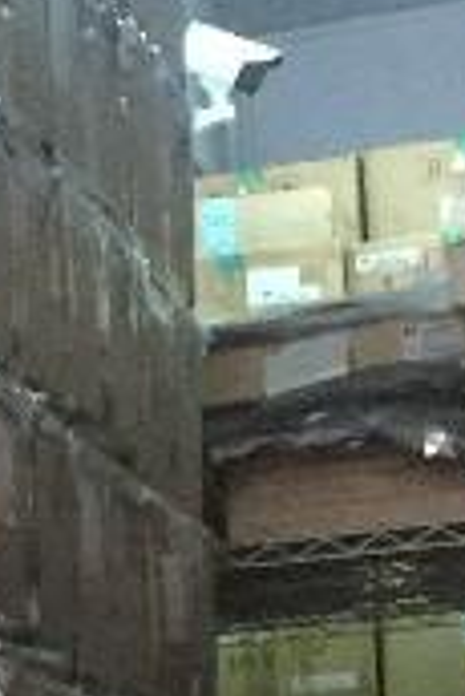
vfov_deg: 10.6
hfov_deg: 6.5
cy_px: 923
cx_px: -1007
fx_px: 3654
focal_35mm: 189
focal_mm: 4.15
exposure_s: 1/17
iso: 500
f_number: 2.2
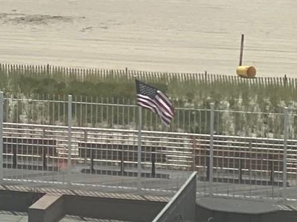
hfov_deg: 7.2
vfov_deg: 5.7
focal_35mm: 260
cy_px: -15
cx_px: -388
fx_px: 2229
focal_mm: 6
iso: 25
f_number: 2
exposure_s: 1/4348
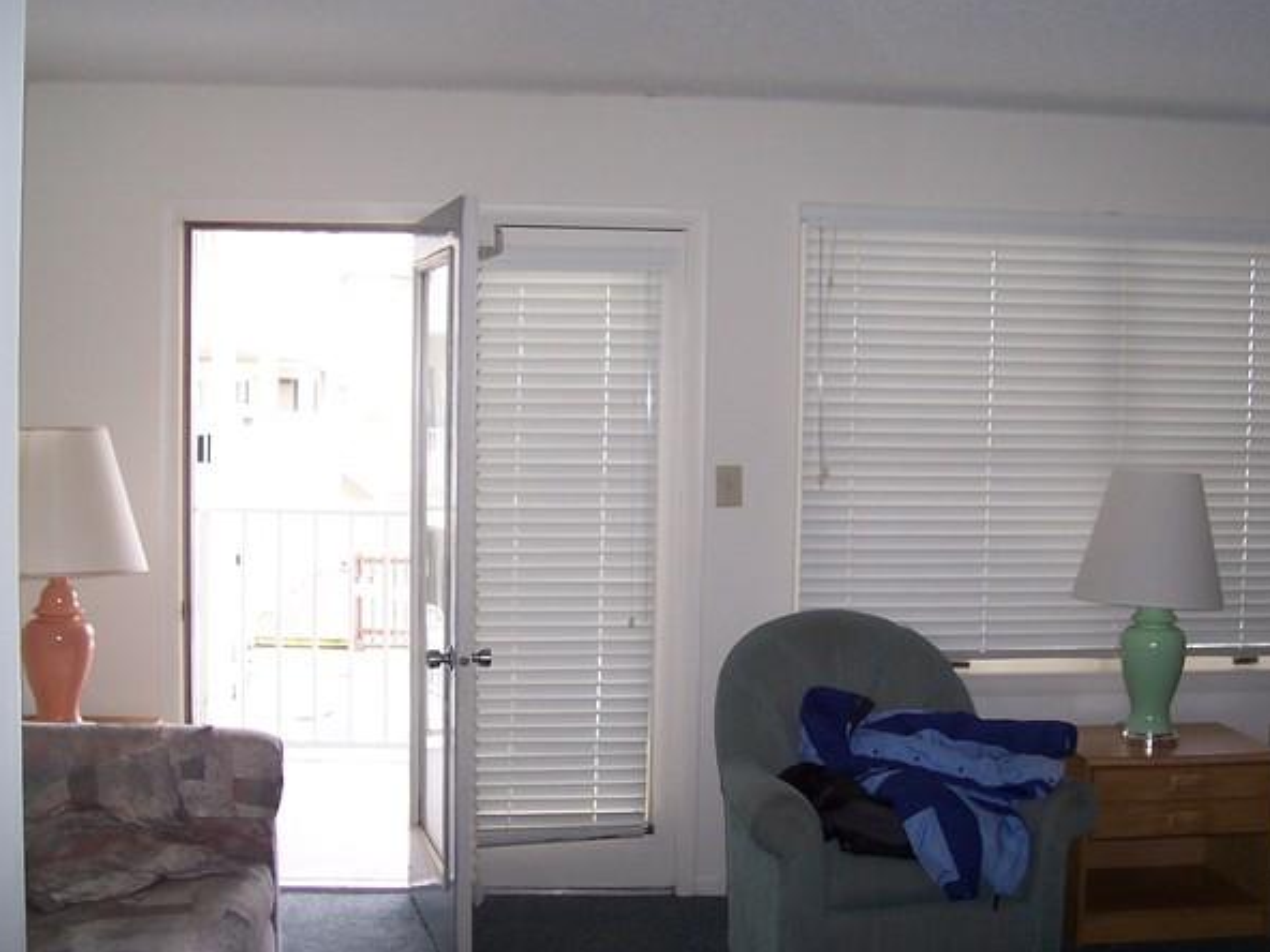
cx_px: 665
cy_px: 440
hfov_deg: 46.8
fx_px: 1468
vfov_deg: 35.9
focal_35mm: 40
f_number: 2.8
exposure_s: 1/60
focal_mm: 5.6
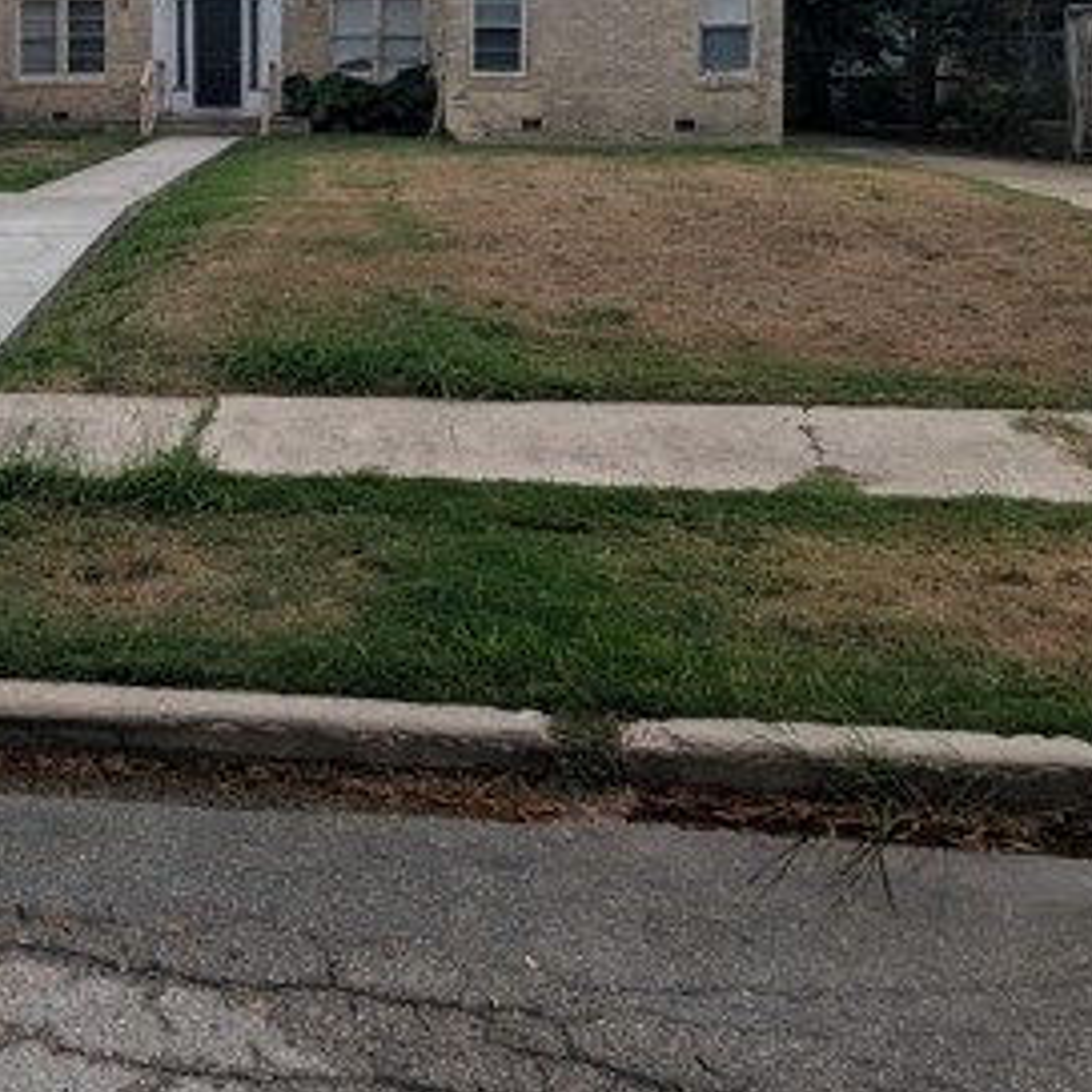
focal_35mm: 40
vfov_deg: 39.4
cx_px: 157
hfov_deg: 39.5
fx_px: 1428
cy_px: 145
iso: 50
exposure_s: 1/1976
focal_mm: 2.35
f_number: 2.2
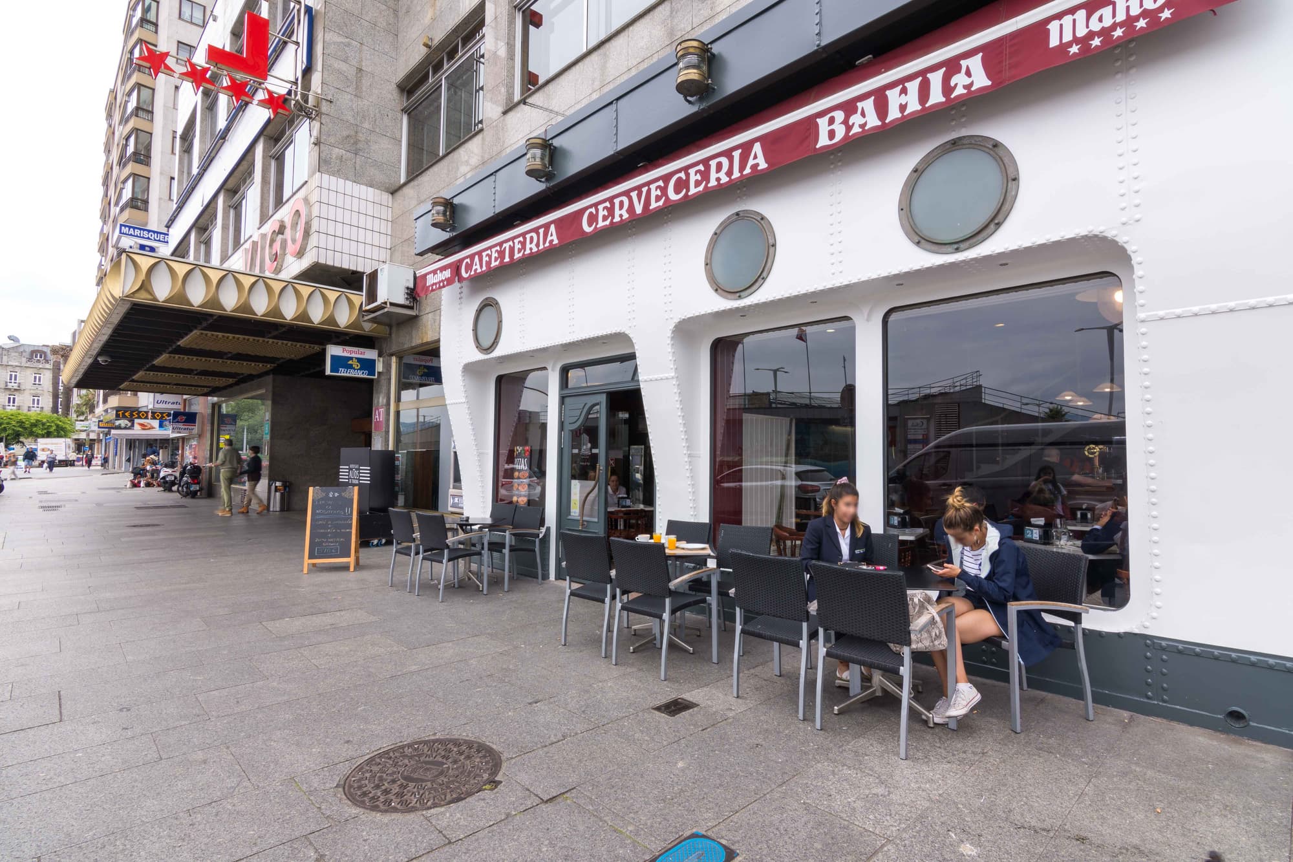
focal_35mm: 16
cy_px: 431
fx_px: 593
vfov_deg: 72.0
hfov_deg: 95.0
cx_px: 646
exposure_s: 1/20
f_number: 11
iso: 100
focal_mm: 11
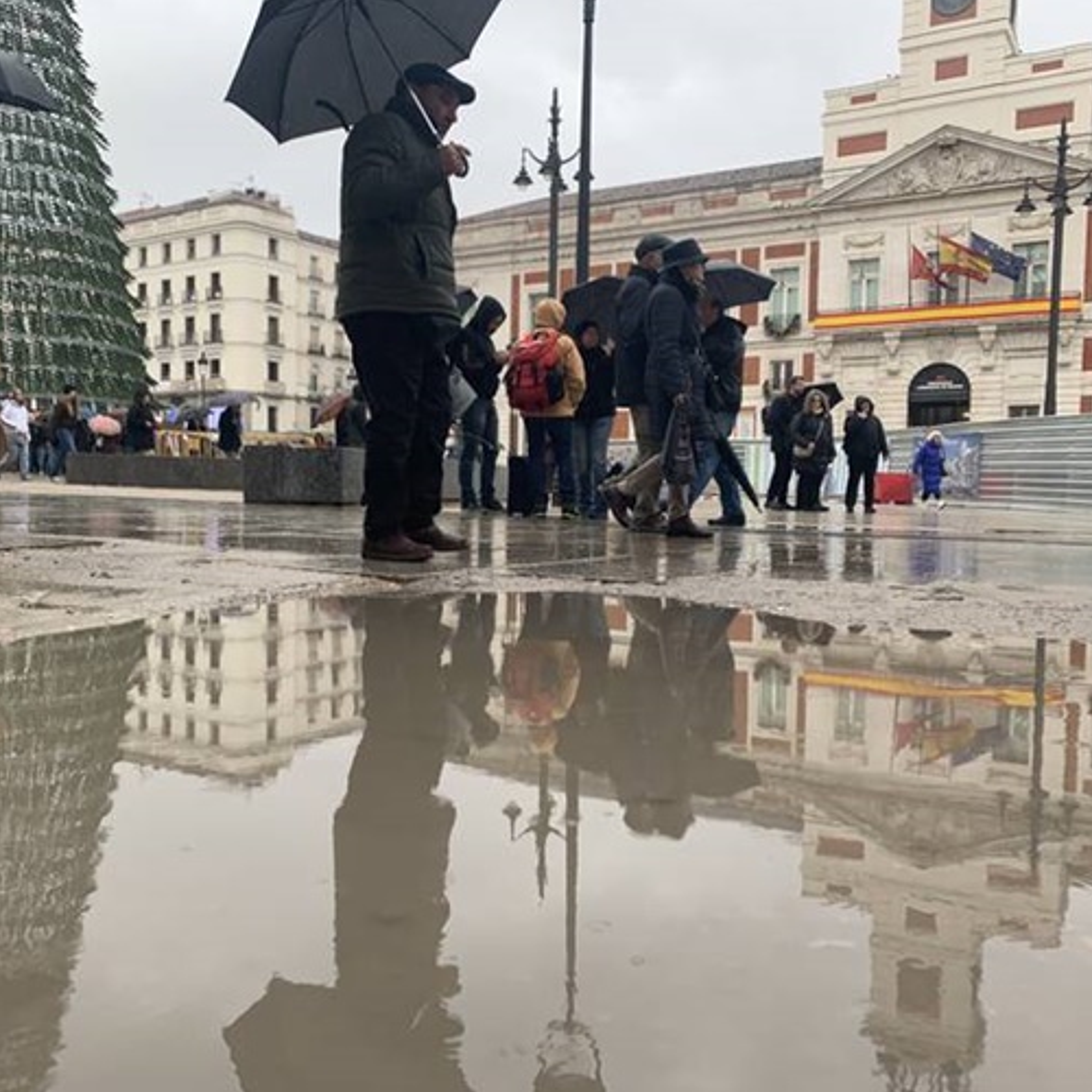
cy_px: 544
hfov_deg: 52.2
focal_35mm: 31
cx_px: 436
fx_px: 1106
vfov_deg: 52.5
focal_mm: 4.25
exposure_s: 1/217
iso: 25
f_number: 1.8
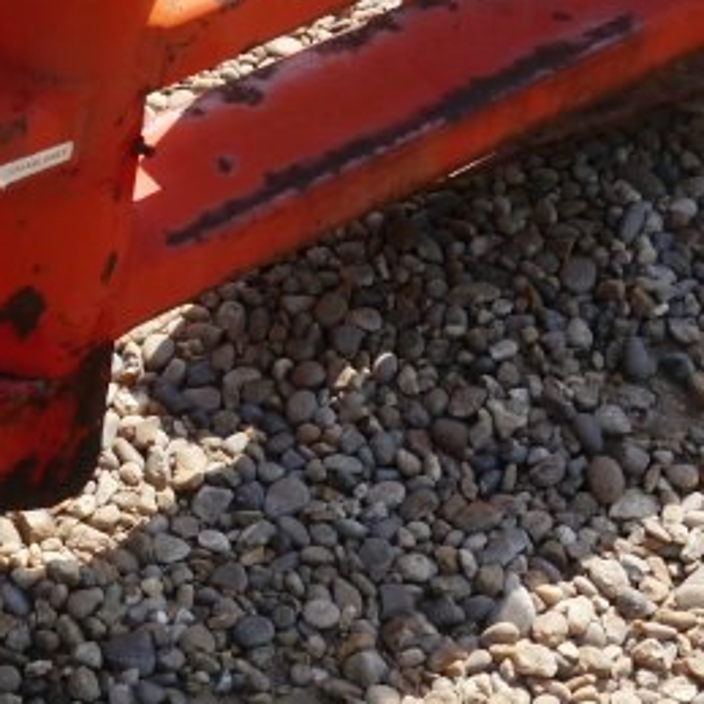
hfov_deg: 13.5
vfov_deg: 13.7
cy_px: 68
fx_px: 2899
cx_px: -95
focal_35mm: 126
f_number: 7.1
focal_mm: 18
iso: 160
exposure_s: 1/250
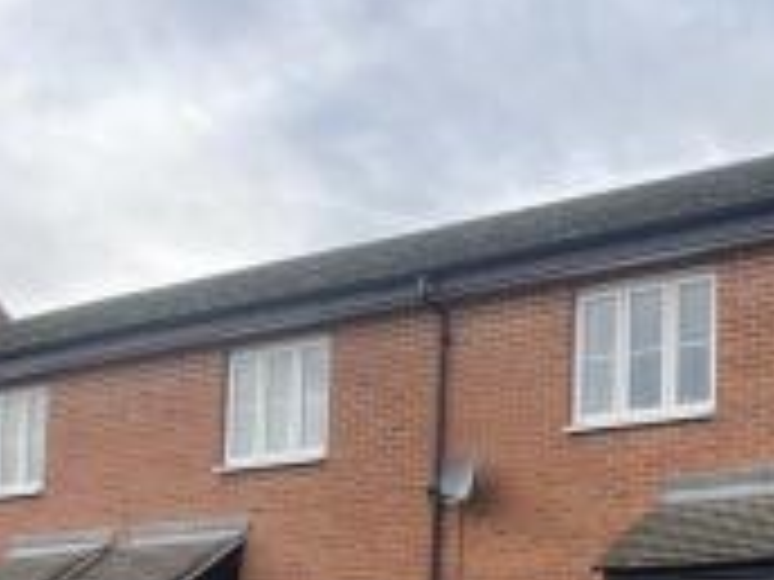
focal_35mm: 64
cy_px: 632
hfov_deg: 27.0
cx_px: 911
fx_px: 1431
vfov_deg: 21.8
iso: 32
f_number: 1.6
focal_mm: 4.2
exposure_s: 1/812
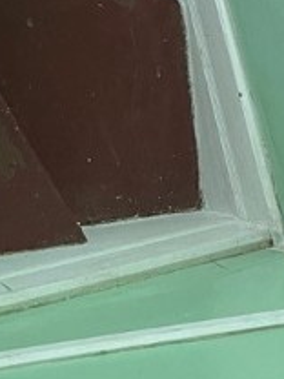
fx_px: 1050
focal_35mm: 96
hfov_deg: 15.3
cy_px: -275
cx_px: 42
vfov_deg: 17.2
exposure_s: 1/83
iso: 125
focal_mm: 5.1
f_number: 1.6
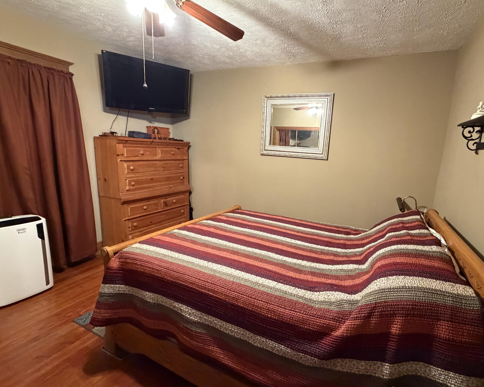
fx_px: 243
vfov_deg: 77.0
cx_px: 282
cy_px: 192
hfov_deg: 88.9
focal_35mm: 17
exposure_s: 1/60
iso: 1000
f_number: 2.2
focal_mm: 2.22
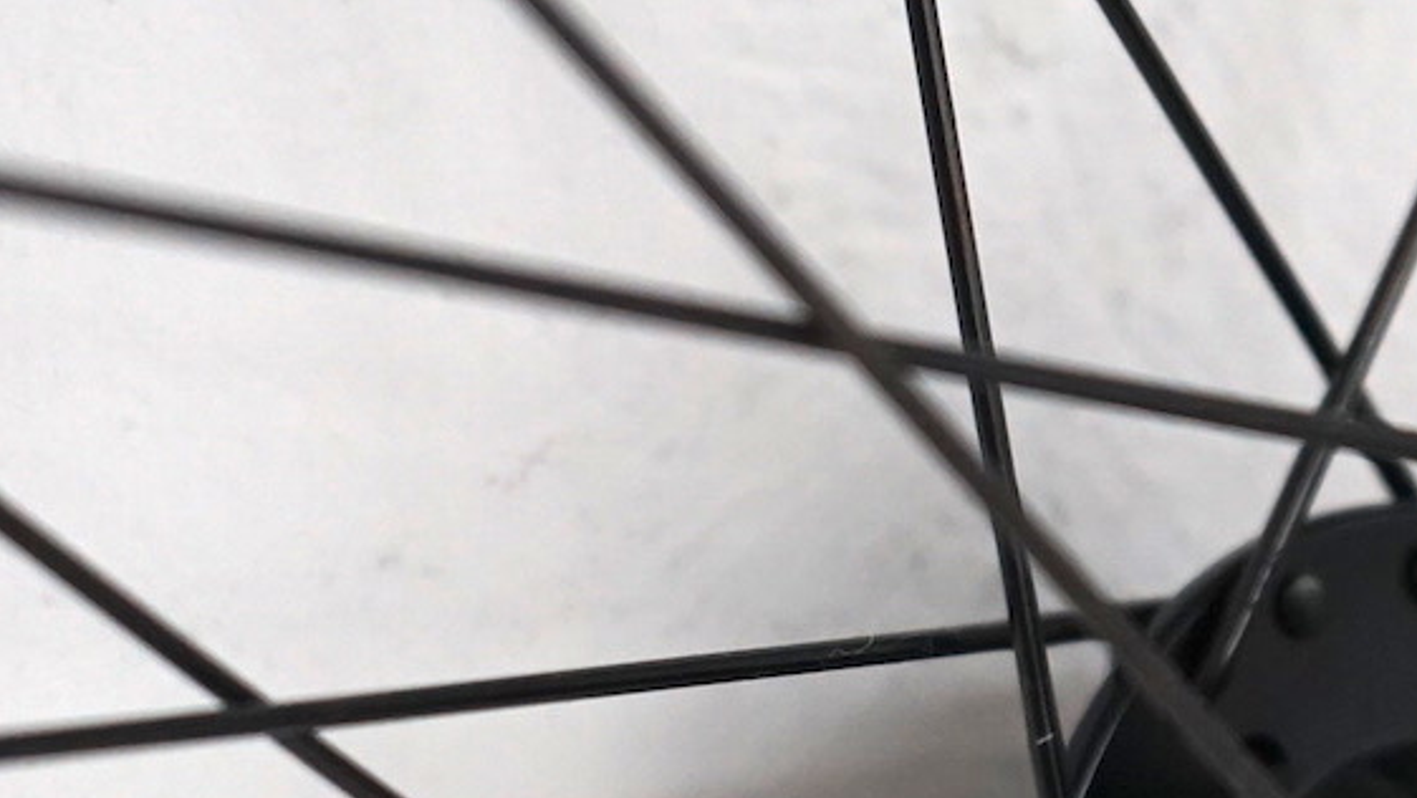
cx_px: 1551
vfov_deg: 6.7
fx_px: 6728
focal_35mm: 179
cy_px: 1253
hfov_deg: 11.8
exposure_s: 1/60
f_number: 4.5
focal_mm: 48
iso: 1000
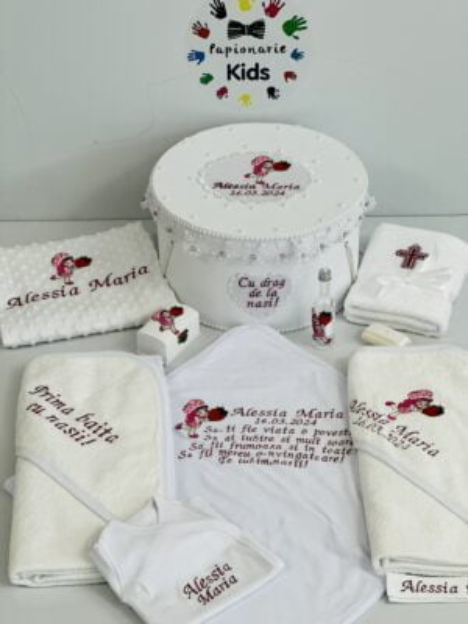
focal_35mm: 77
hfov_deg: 19.1
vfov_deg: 25.3
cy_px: 312
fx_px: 1388
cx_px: 234
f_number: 2.8
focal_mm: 9
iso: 100
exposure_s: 1/100
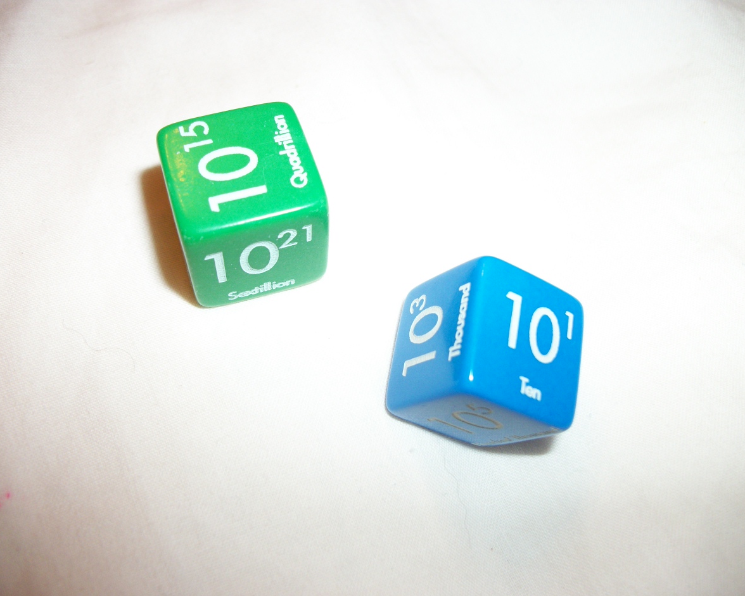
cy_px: 303
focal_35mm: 34
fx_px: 750
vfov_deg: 43.4
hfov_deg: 52.8
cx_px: 359
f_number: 2.9
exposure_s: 1/60
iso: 80
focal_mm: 5.7
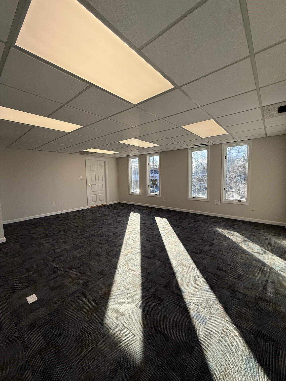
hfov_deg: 85.7
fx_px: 154
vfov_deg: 102.1
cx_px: 143
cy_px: 190
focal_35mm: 14
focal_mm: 2.22
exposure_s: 1/569
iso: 64
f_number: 2.2
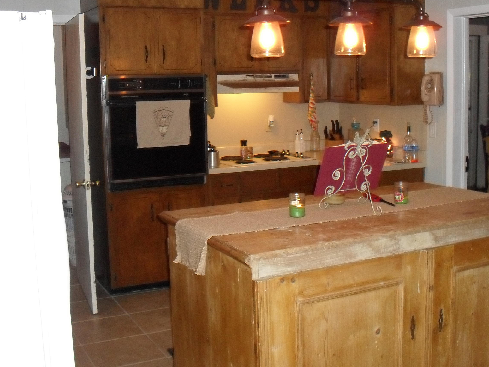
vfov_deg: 31.5
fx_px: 650
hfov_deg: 41.1
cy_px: 167
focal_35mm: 46
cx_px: 283
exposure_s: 1/45
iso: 240
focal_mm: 6.3
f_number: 3.2
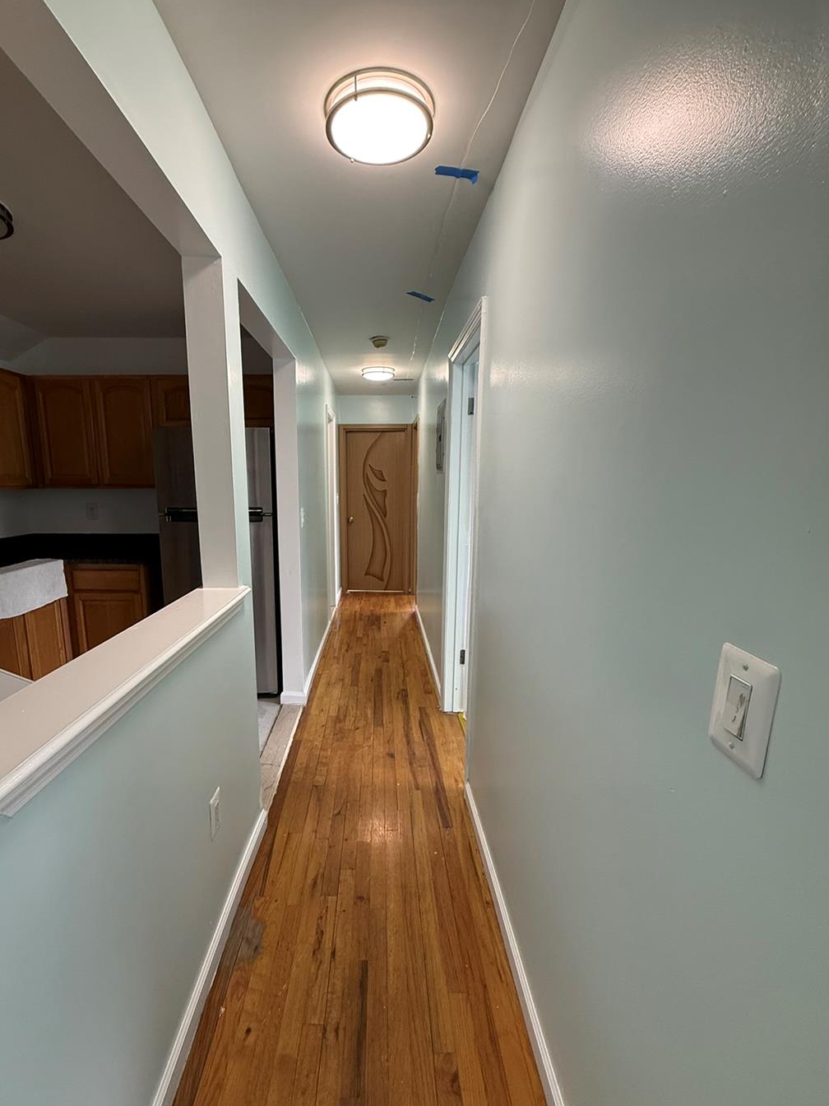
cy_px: 576
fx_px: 511
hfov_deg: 77.9
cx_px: 375
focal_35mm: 16
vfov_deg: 94.4
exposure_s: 1/120
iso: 200
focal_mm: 2.22
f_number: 2.2
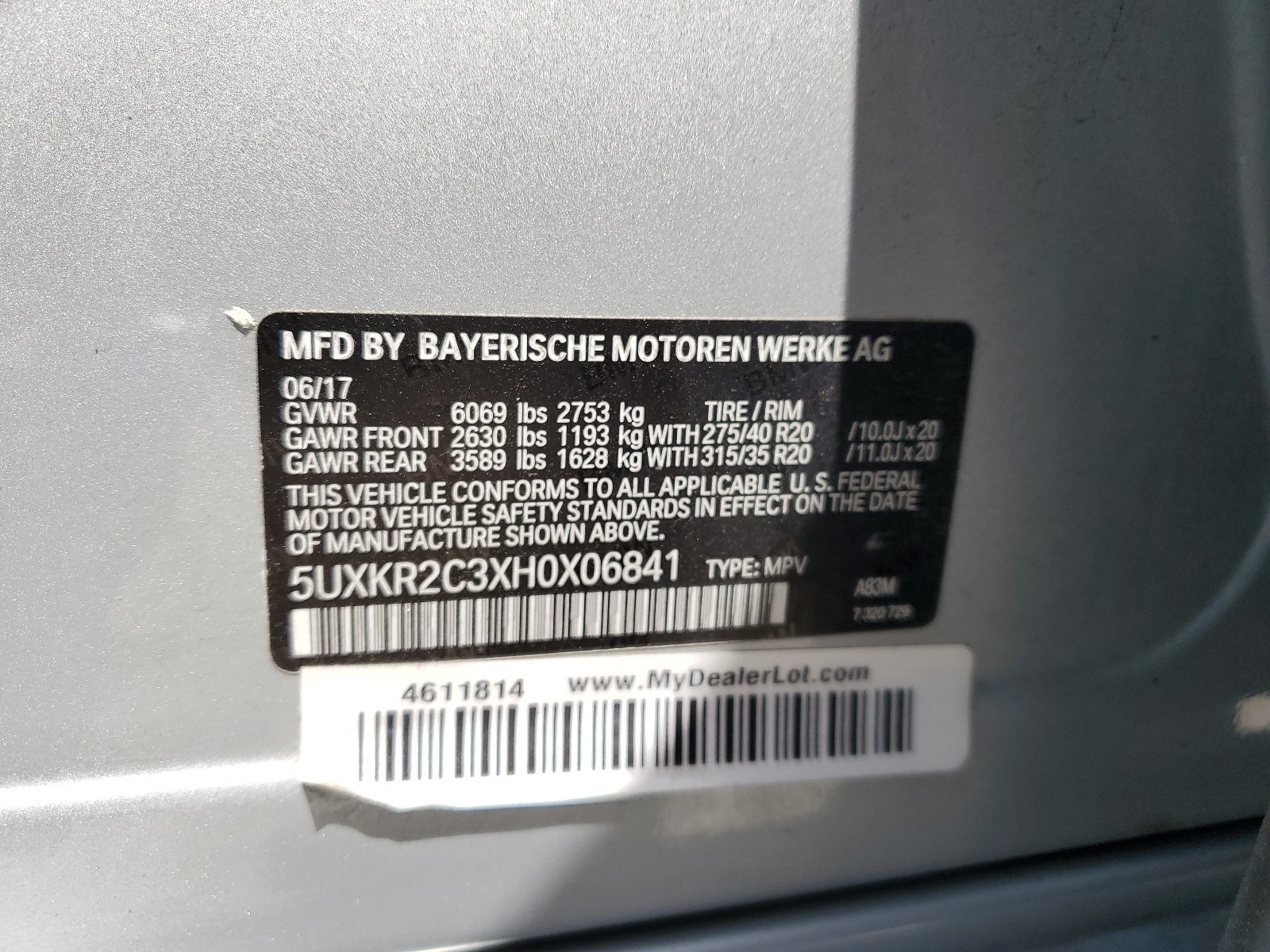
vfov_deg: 53.1
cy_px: 476
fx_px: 954
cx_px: 635
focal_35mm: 26
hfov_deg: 67.3
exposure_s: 1/1250
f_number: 1.5
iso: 50
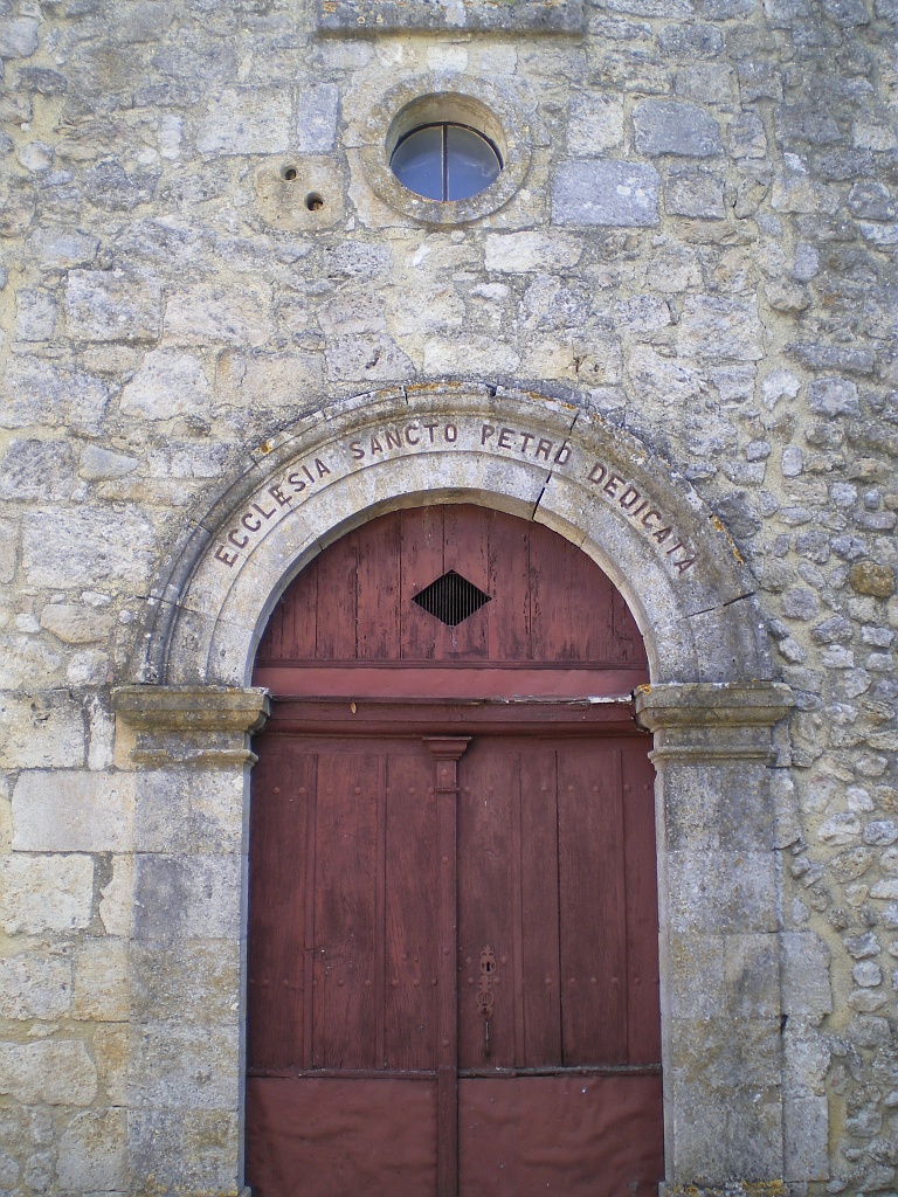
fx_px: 1314
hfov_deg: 37.7
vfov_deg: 49.0
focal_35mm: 38
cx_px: 449
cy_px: 598
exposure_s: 1/80
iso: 64
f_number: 3.1
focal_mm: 6.3
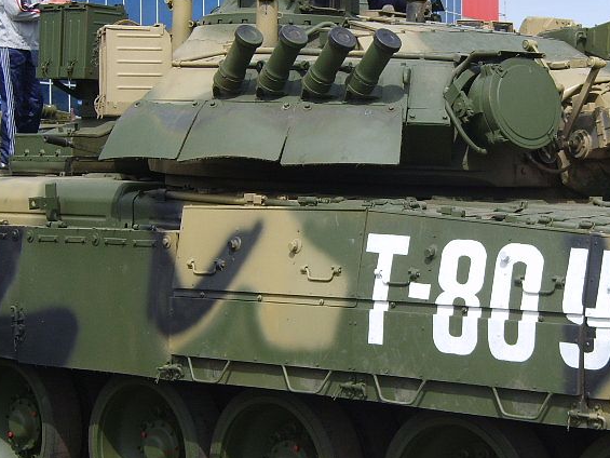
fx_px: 1692
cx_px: 469
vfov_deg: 15.4
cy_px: 256
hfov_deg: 20.3
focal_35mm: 96
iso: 50
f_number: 3.5
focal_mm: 11
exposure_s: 1/750
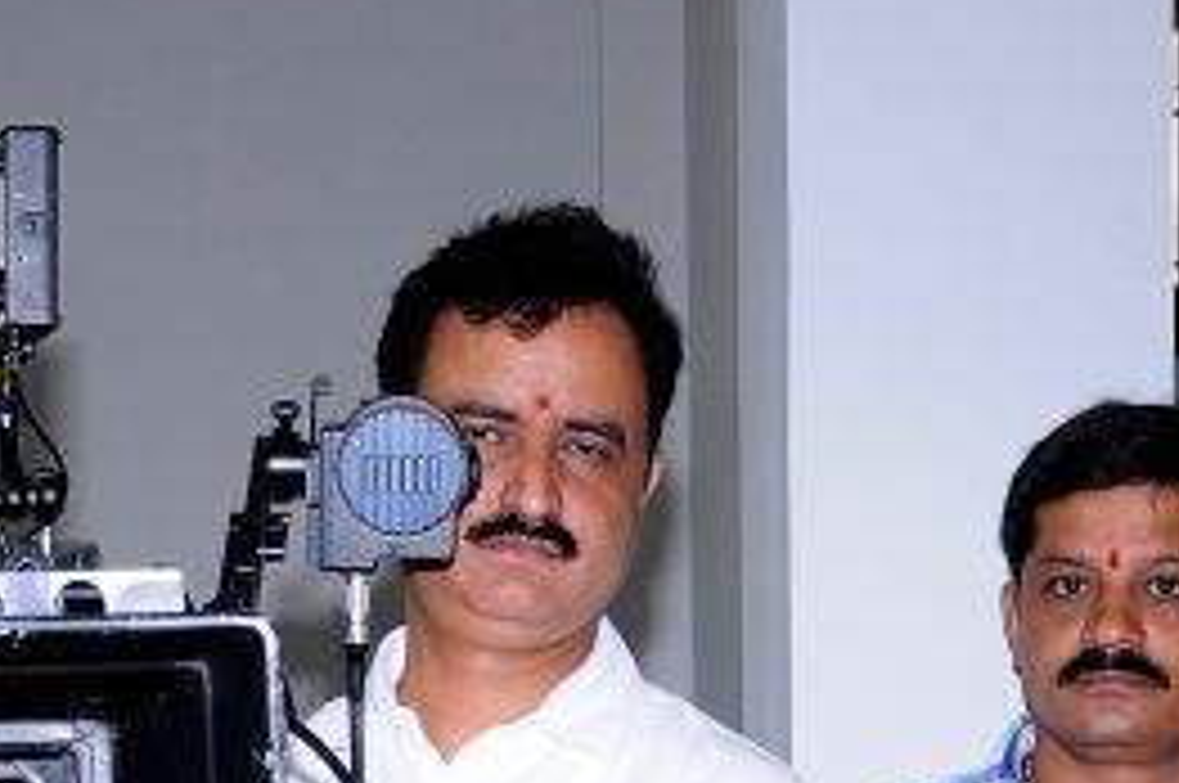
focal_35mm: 123
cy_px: 1323
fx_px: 4022
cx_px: 788
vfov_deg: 10.6
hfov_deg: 16.6
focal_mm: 21
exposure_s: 1/125
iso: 640
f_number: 3.8
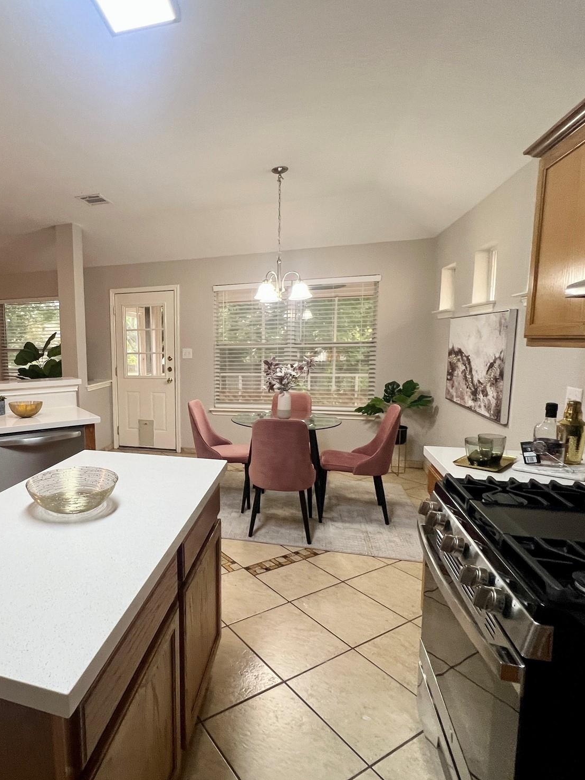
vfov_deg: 87.8
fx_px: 406
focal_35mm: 18
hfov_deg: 68.1
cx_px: 165
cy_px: 396
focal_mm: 1.57
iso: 200
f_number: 1.8
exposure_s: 1/120
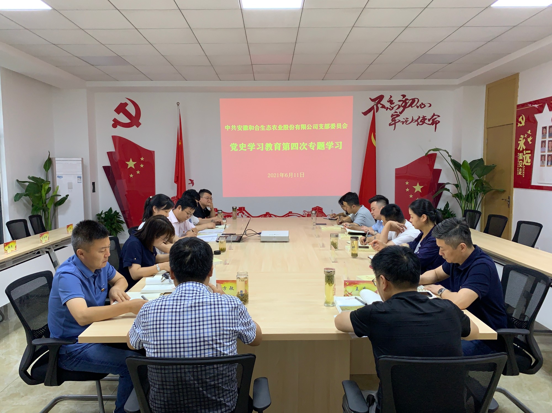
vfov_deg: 53.0
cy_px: 206
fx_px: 415
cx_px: 276
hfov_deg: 67.3
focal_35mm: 26
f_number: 1.8
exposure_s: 1/60
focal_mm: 4.25
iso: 100
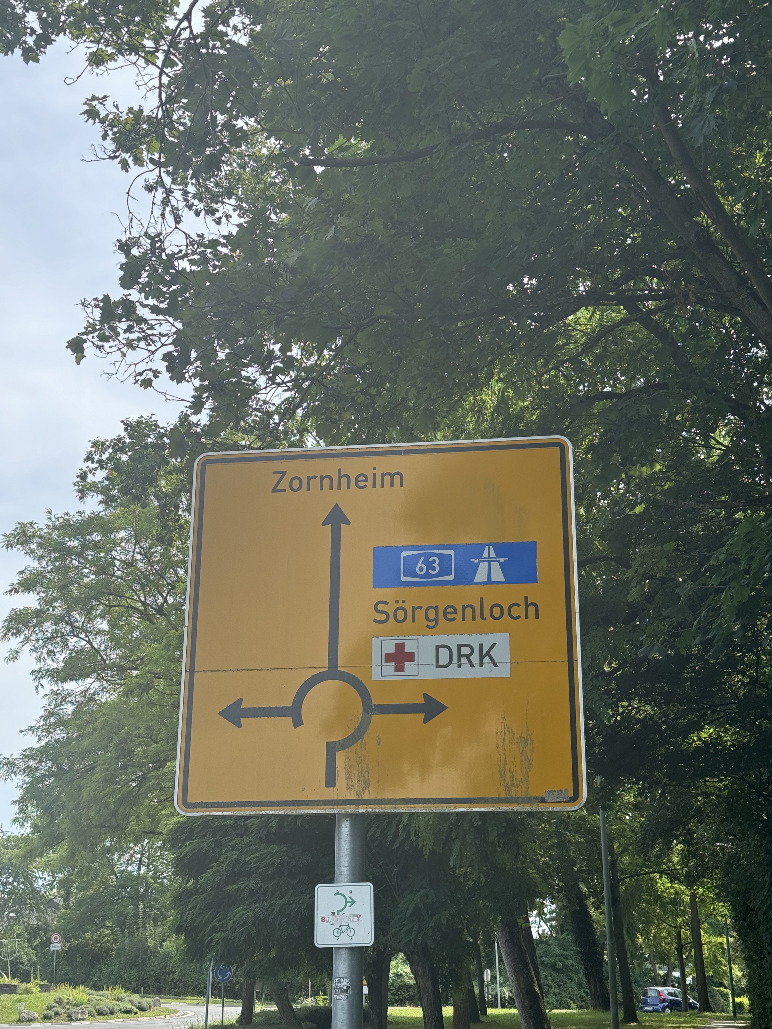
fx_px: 1427
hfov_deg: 30.3
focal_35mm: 48
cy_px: 514
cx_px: 386
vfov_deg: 39.7
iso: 64
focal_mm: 6.86
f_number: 1.78
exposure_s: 1/1133
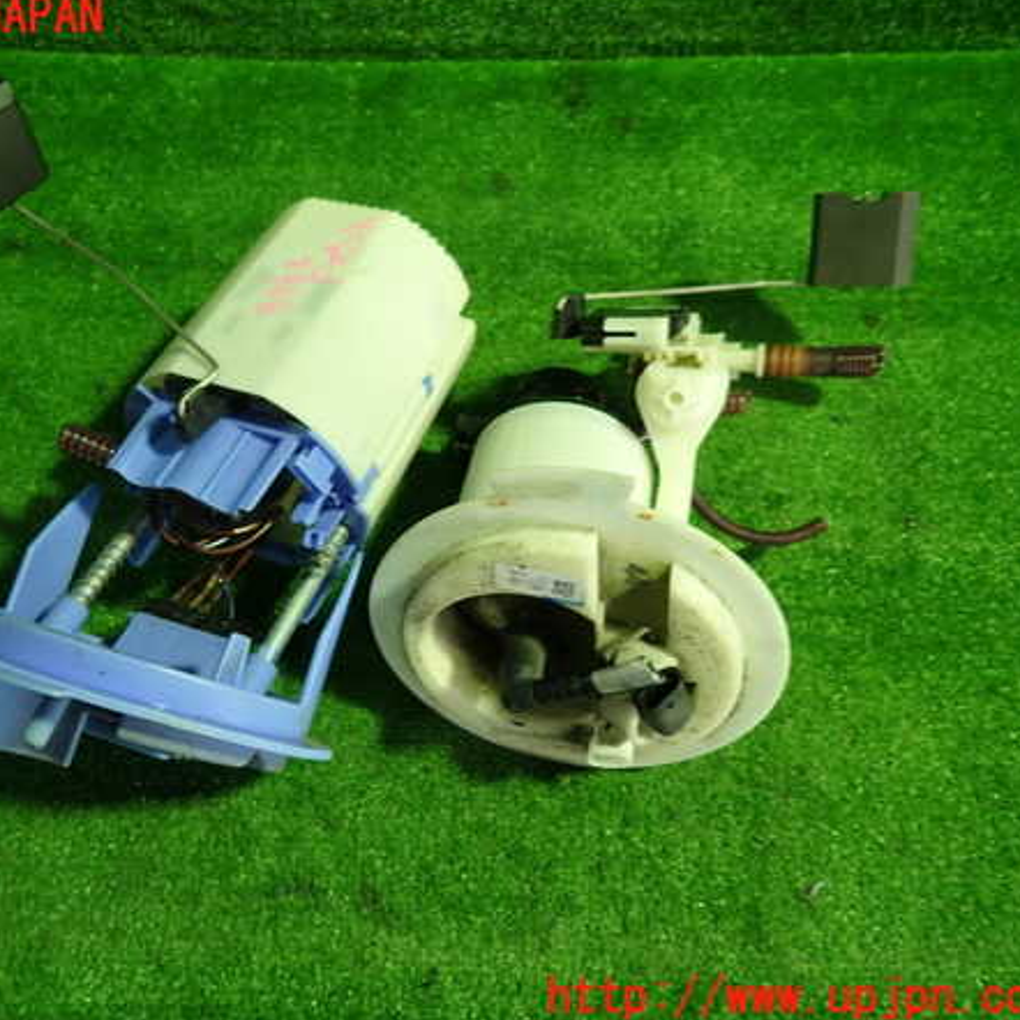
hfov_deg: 53.4
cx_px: 376
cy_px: 508
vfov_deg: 54.0
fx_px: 1000
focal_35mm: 30
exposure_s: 1/40
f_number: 2
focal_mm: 4.5
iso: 200
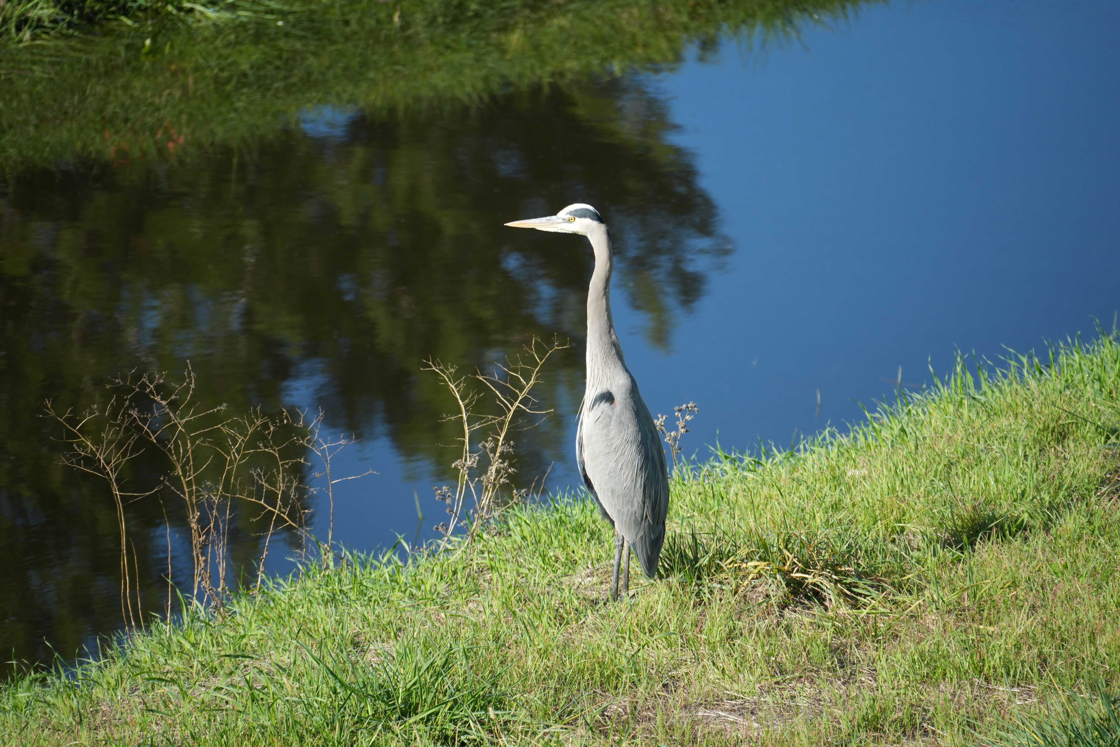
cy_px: 374
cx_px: 560
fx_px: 9333
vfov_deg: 4.6
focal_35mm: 300
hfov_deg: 6.9
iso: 320
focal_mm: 300
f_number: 7.1
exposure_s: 1/500
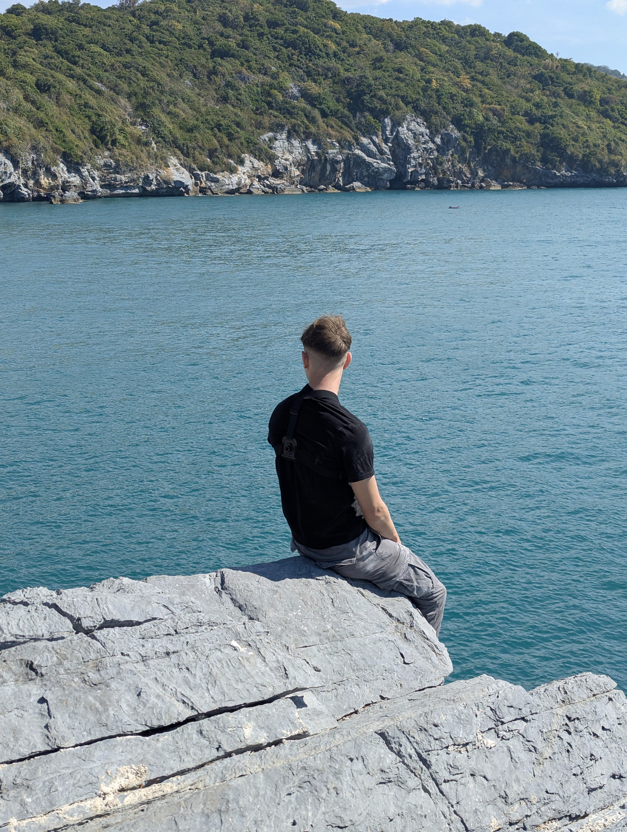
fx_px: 1156
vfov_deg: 39.6
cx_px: 314
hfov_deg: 30.3
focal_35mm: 48
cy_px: 416
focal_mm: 6.81
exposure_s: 1/1949
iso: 36
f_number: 1.85
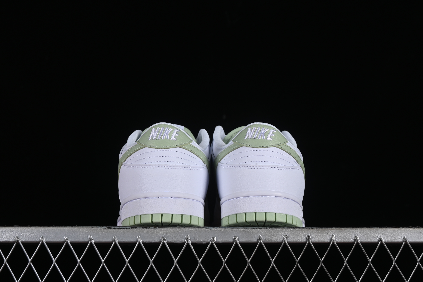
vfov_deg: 18.2
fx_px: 881
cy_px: 141
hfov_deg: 27.0
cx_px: 212
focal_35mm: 75
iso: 160
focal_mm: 50
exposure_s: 1/125
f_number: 8
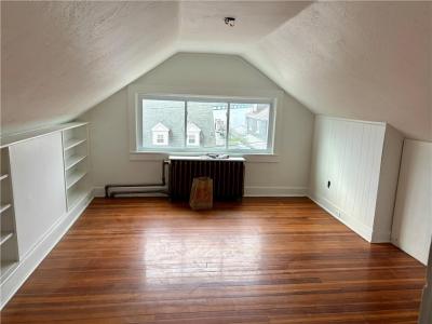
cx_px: 216
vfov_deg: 53.1
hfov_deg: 67.3
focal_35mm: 26
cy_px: 162
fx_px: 324
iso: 64
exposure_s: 1/238
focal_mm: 5.96
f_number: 1.6
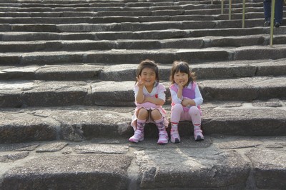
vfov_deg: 24.4
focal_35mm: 56
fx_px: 441
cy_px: 95
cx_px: 143
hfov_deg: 36.0
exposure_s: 1/400
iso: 200
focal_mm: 37
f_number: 5.6
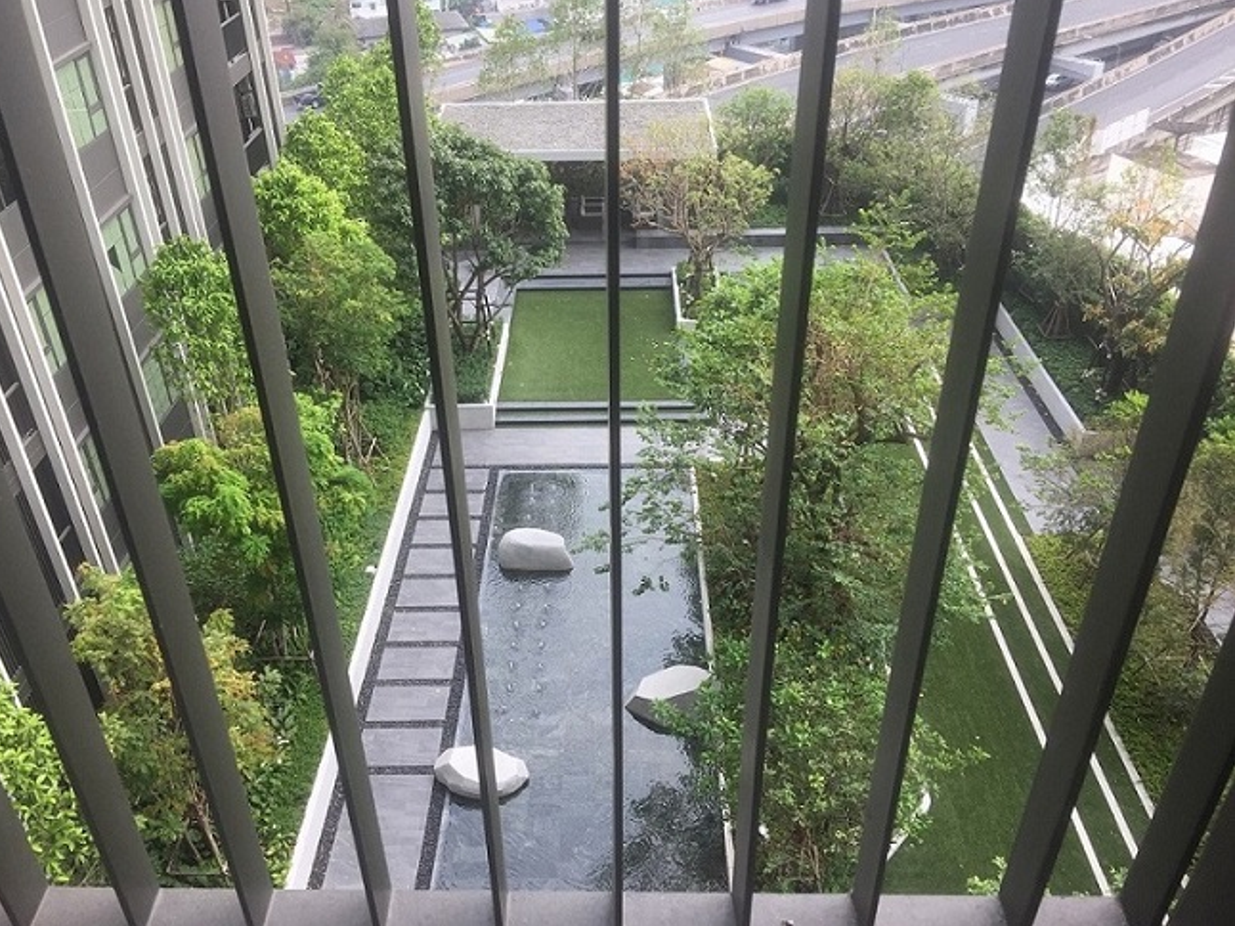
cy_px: 464
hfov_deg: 60.0
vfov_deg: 46.8
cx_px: 598
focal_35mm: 30
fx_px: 1070
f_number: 2.2
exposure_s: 1/338
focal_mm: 4.15
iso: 32
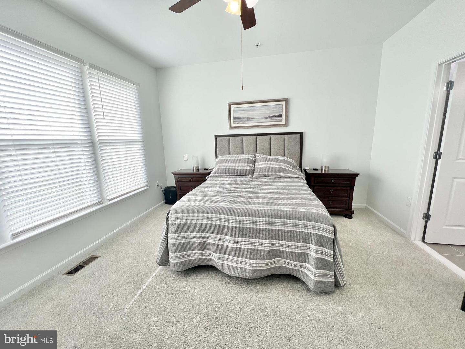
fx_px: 175
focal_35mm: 13
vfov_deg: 89.9
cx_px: 232
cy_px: 174
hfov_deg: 106.2
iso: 50
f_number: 1.8
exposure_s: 1/120
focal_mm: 1.57
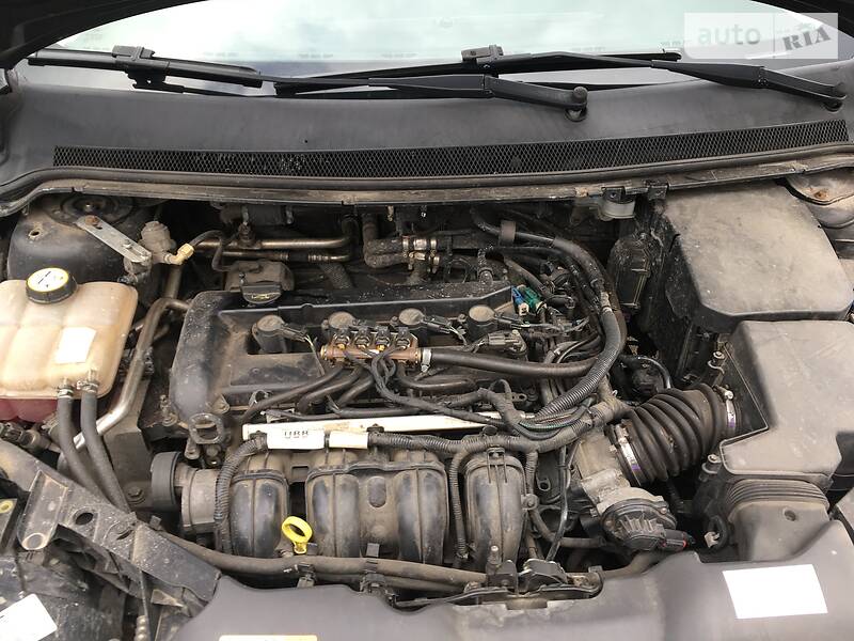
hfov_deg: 61.7
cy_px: 320
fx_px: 715
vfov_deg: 48.2
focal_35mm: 29
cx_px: 427
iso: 32
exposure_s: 1/100
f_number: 2.2
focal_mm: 4.2
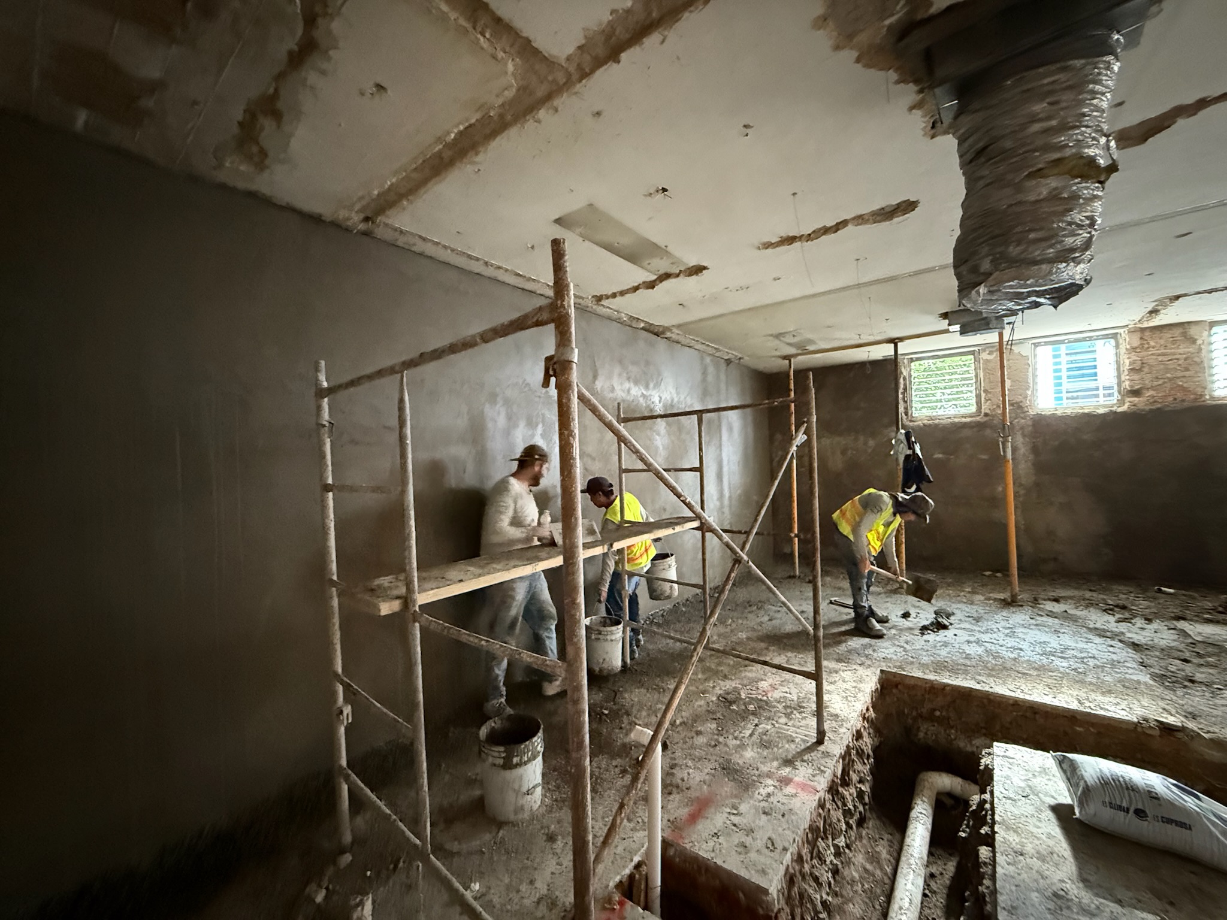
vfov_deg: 85.7
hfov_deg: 102.1
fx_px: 496
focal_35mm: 14
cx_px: 614
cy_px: 460
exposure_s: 1/36
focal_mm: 2.22
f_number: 2.2
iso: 1600
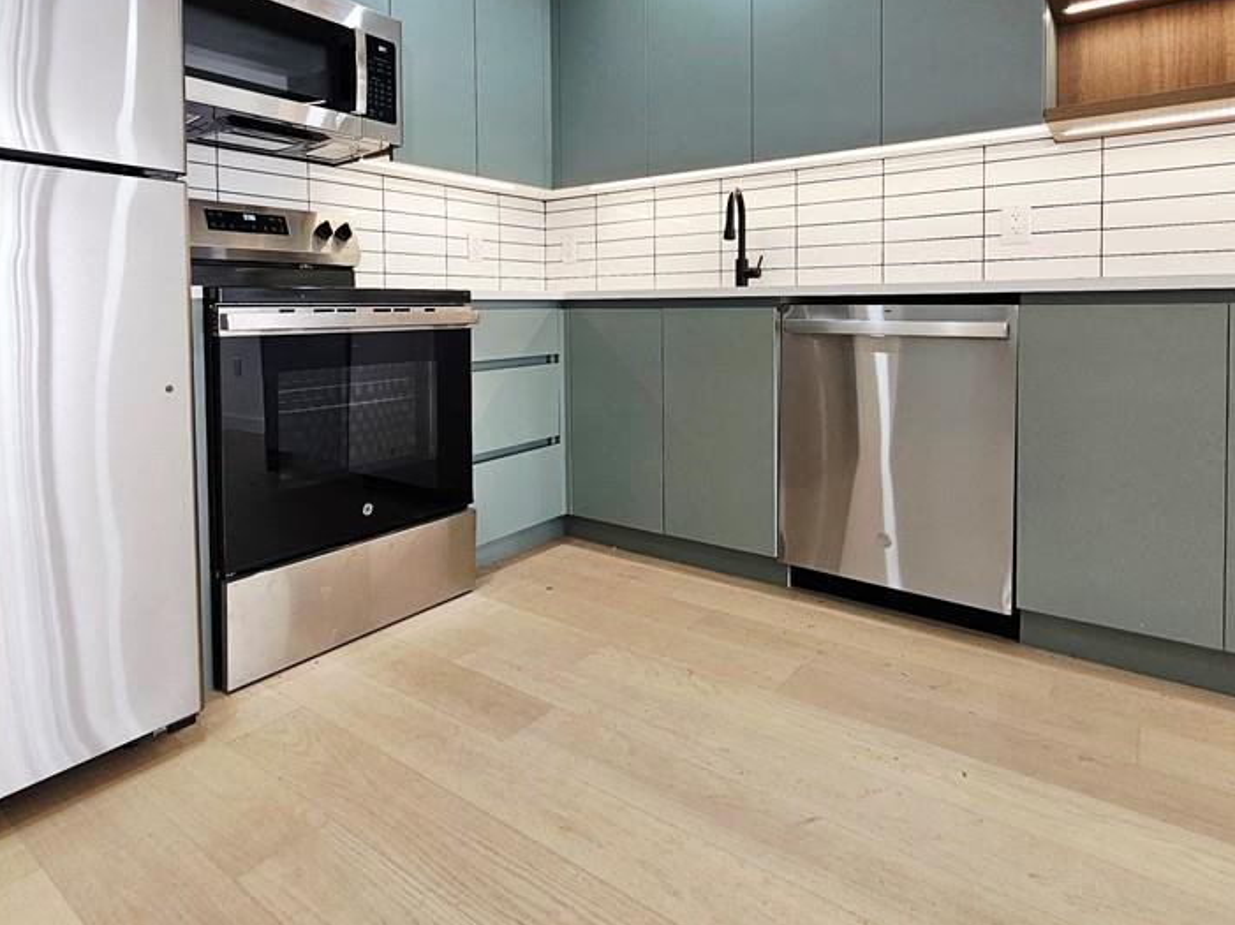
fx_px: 678
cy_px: 319
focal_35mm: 19
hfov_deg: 84.6
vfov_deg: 67.0
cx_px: 574
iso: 125
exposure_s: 1/77.5
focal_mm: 2.2
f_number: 2.2
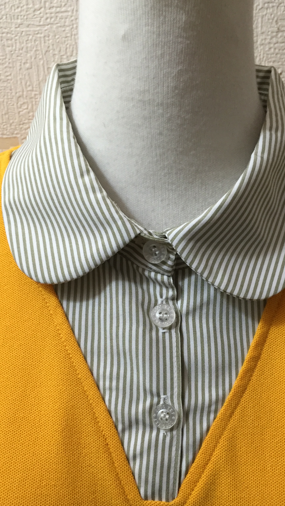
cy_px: 306
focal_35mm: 41
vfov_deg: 49.1
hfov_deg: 28.9
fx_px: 551
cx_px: 173
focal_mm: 4.15
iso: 50
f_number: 2.2
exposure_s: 1/30
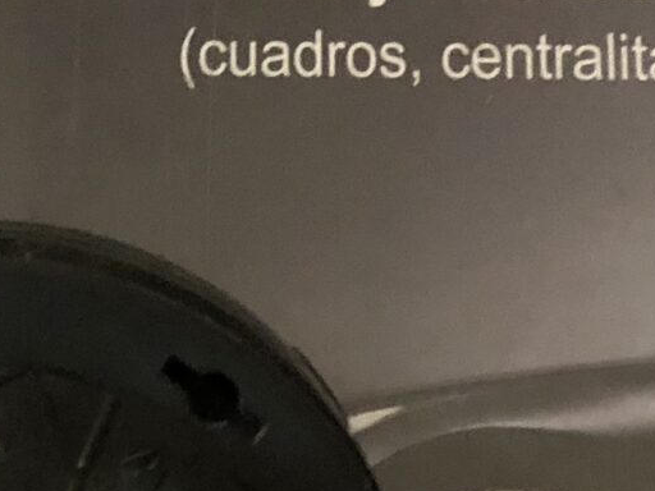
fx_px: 2649
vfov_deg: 10.1
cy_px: 834
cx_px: 109
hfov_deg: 14.0
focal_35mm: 140
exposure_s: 1/4
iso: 100
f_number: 1.8
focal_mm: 3.99
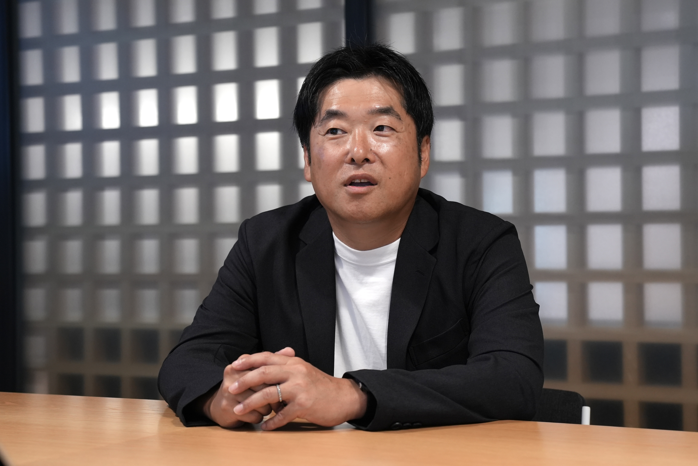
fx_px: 1357
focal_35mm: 70
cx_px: 349
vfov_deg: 19.5
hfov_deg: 28.8
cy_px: 233
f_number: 3.5
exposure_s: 1/125
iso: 1000
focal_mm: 47
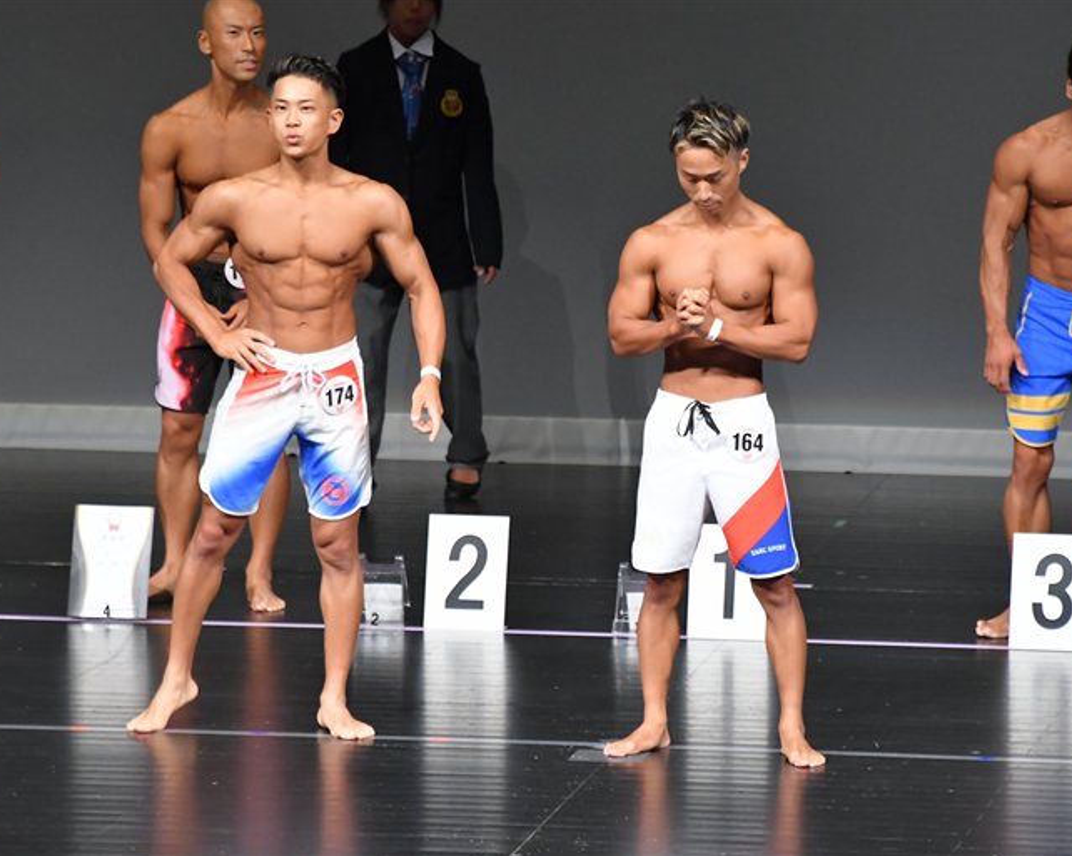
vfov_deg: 4.0
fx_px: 12400
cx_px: 595
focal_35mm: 391
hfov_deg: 5.0
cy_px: 429
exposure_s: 1/400
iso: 5000
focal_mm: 230
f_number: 5.6
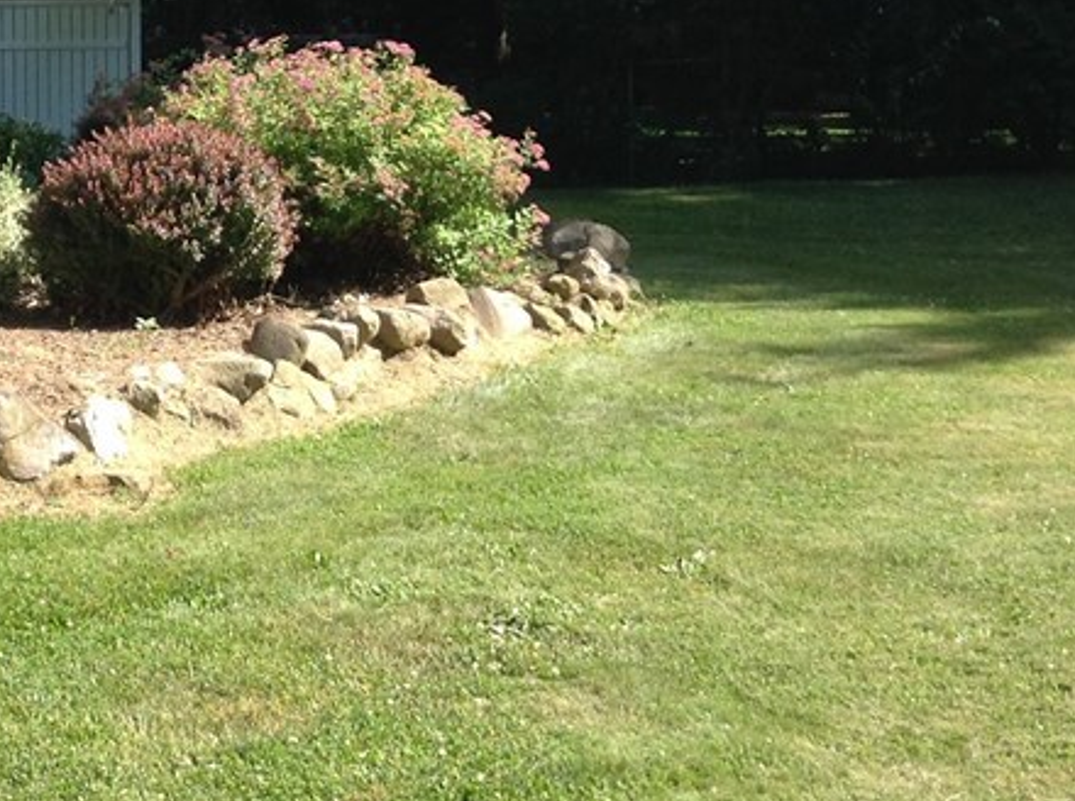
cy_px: 173
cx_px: 12
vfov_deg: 18.9
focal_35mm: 77
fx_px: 2386
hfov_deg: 24.3
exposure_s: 1/367
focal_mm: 3.3
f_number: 2.4
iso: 25
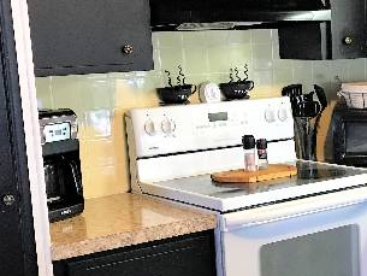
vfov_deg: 18.8
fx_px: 827
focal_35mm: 78
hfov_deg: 23.8
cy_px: 192
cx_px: 375
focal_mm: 3.99
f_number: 1.8
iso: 100
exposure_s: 1/15
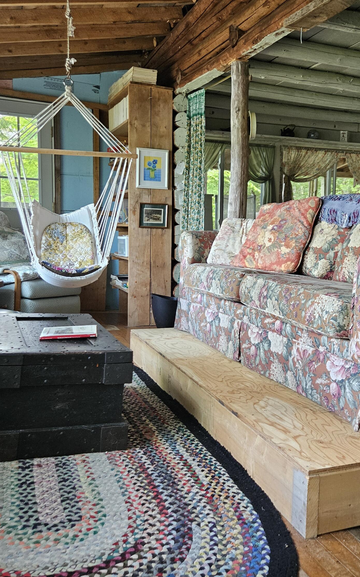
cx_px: 223
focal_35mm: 33
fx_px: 518
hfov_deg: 38.1
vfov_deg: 58.1
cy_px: 285
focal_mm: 5.4
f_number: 1.8
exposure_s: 1/120
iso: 320
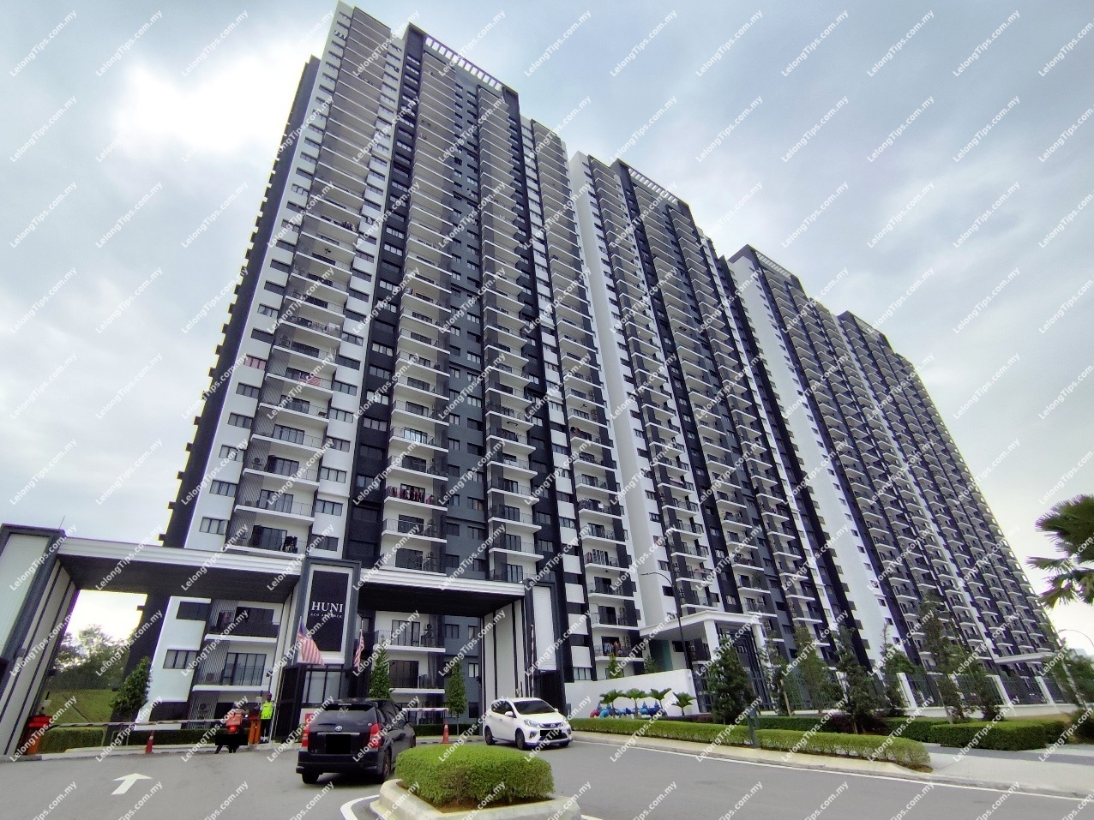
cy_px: 410
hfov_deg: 94.5
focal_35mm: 16
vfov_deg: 78.1
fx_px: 506
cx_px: 547
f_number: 2.2
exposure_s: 1/1486
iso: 50
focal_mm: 1.65
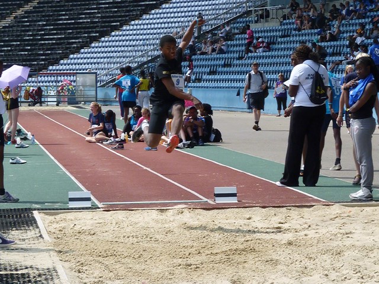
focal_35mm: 180
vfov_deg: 8.2
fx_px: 1971
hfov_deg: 11.0
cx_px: 190
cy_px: 142
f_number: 8
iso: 500
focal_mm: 32
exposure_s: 1/800
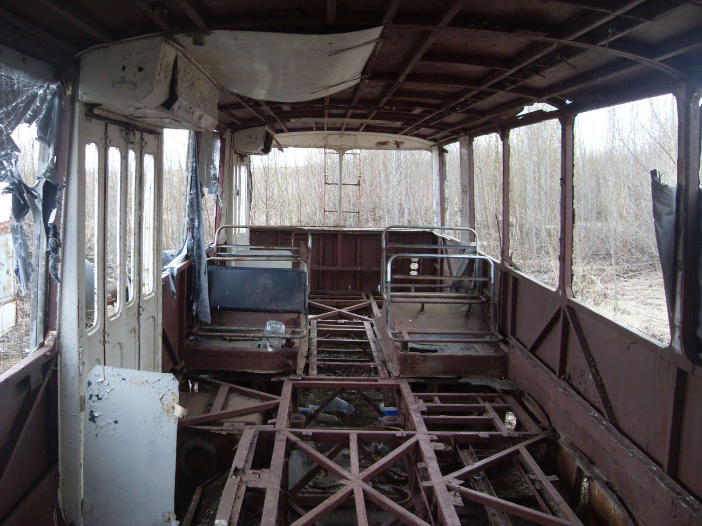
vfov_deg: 38.7
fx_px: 750
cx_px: 351
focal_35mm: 37
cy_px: 263
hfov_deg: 50.1
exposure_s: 1/90
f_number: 2.8
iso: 100
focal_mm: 6.3
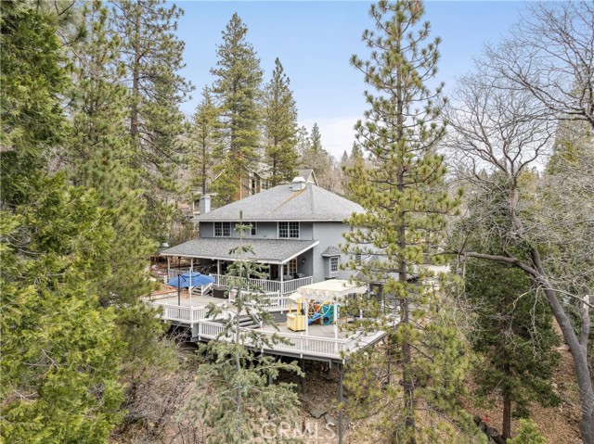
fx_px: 412
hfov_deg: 71.6
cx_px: 297
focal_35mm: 24
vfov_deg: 56.8
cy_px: 222
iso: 180
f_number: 2.8
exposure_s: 1/200
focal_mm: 12.3
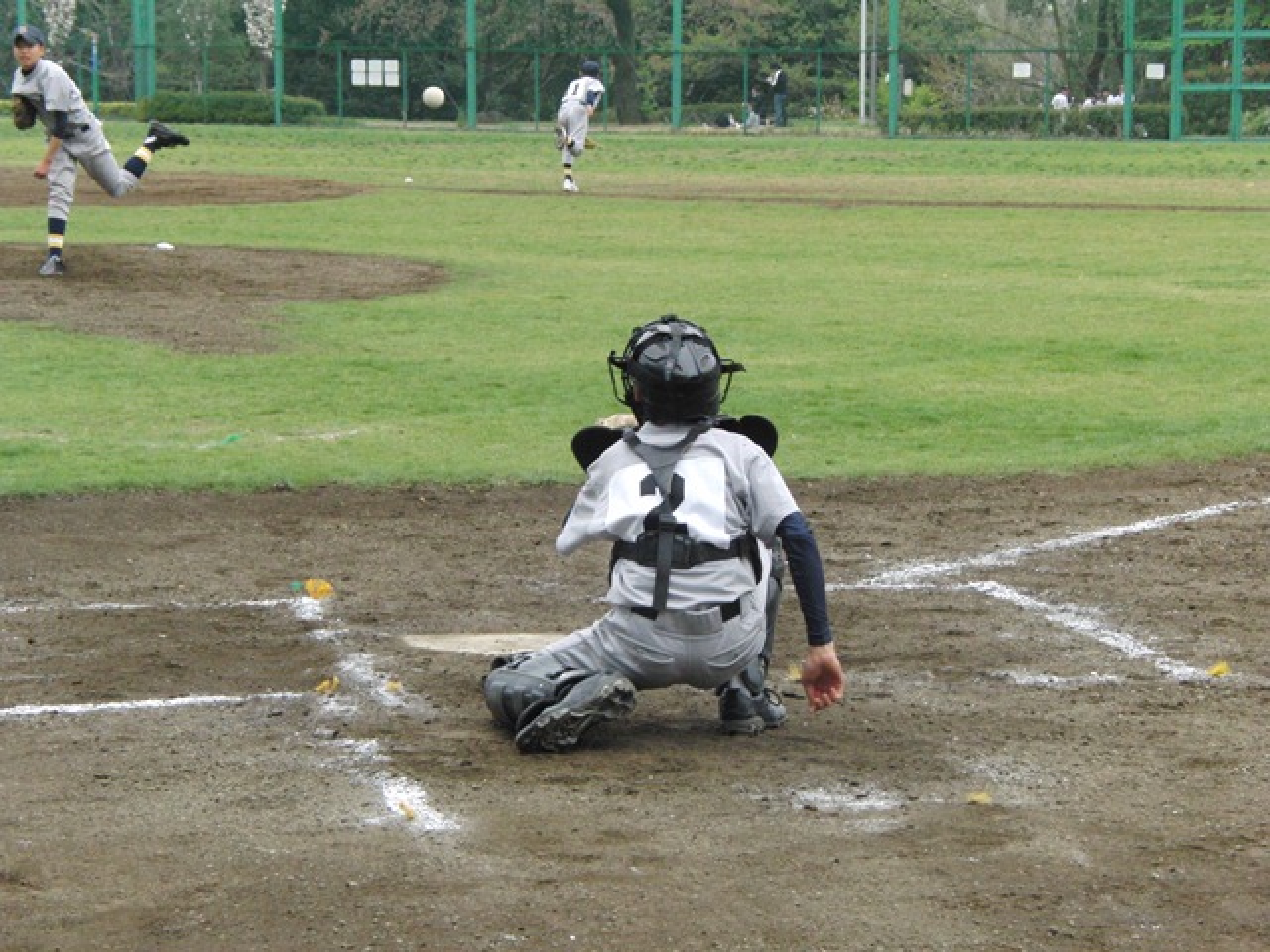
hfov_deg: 16.8
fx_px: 4293
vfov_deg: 12.7
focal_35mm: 117
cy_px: 476
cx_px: 635
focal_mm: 20.8
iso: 400
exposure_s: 1/500
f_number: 4.1
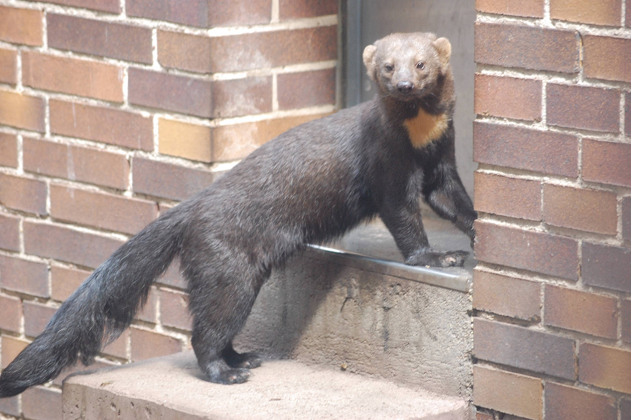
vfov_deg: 9.0
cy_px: 210
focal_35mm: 153
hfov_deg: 13.4
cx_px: 316
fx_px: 2679
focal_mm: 102
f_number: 4.8
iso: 800
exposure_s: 1/60
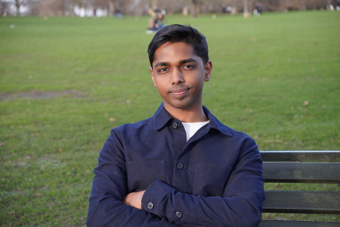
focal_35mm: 69
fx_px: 652
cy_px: 114
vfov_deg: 19.7
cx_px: 170
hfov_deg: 29.2
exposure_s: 1/160
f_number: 4
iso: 125
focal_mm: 46
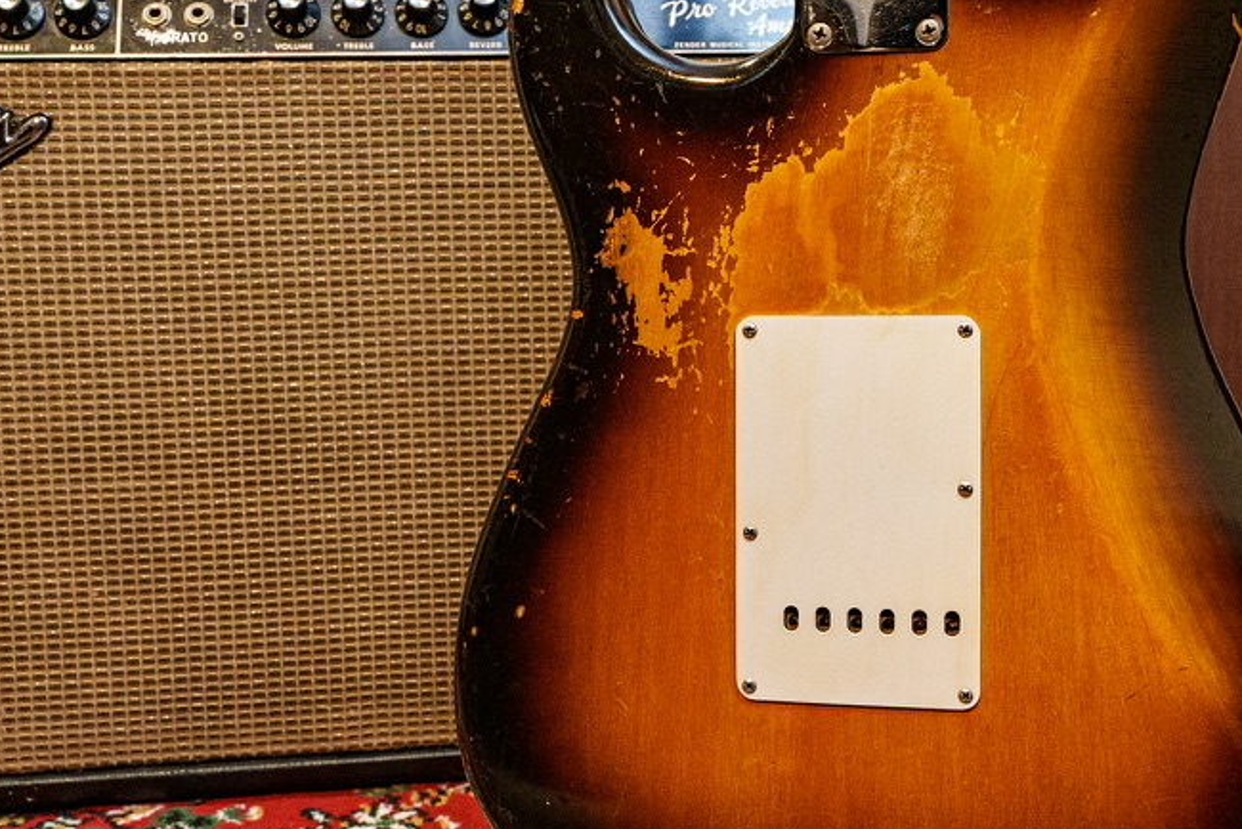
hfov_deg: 48.4
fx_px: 1381
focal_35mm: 40
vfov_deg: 33.4
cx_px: 642
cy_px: 353
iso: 6400
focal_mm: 24
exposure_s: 1/30
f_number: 8
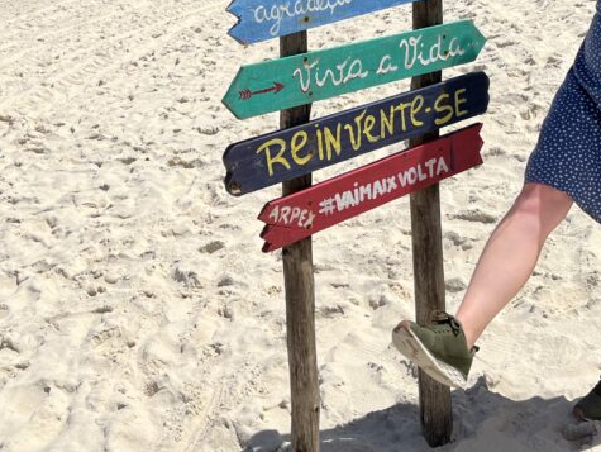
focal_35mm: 56
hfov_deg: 34.3
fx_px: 973
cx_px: 302
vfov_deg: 25.8
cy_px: 119
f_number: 1.6
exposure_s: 1/9091
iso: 50
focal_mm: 5.1
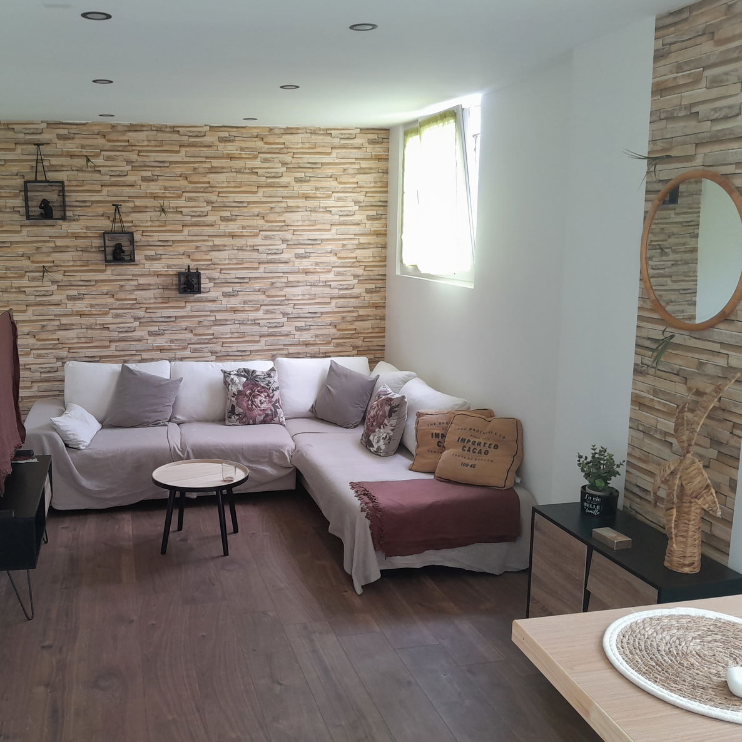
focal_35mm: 31
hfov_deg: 52.1
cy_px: 372
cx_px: 285
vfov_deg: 52.5
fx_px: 752
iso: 160
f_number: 1.8
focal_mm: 3.98
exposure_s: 1/50
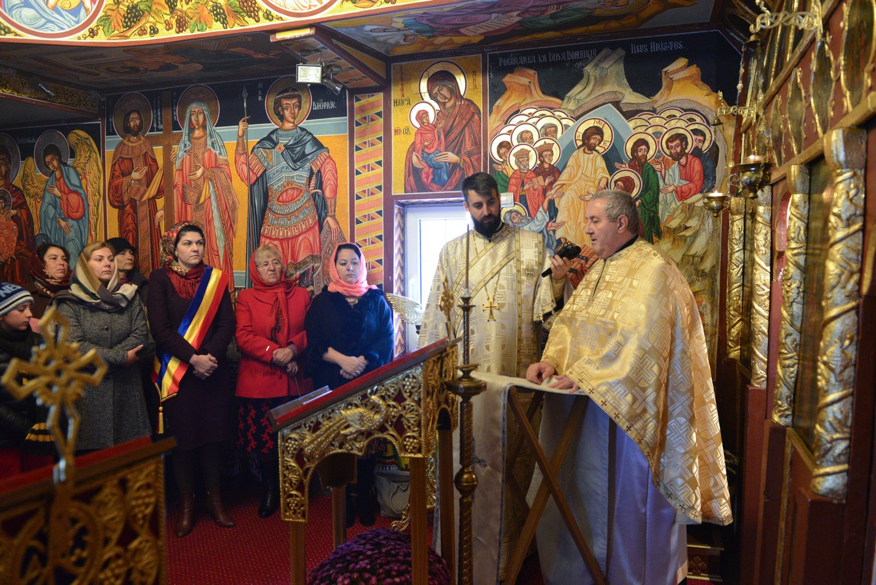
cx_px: 438
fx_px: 584
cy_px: 292
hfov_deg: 73.7
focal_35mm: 24
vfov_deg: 53.2
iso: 4000
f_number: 3.2
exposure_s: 1/80
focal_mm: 24
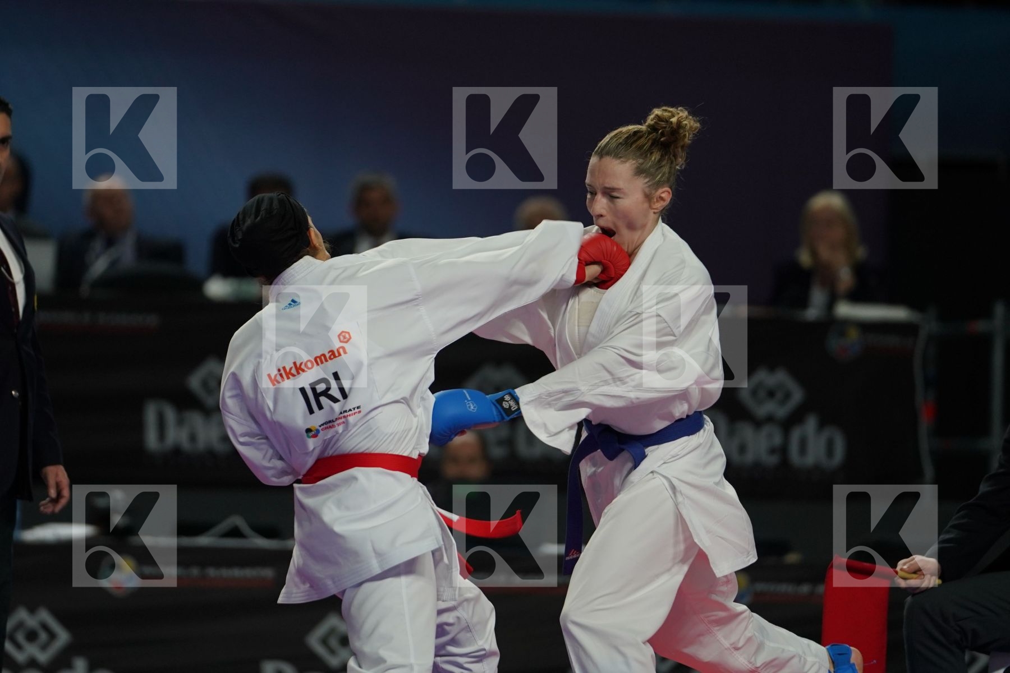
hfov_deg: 6.9
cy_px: 336
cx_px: 505
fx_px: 8416
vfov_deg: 4.6
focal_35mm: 300
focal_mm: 200
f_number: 2.8
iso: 800
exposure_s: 1/1000
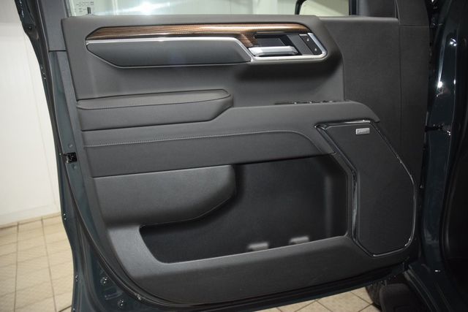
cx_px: 234
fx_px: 351
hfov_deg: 67.4
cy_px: 156
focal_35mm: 27
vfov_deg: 48.0
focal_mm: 18
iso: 2200
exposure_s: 1/125
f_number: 3.5
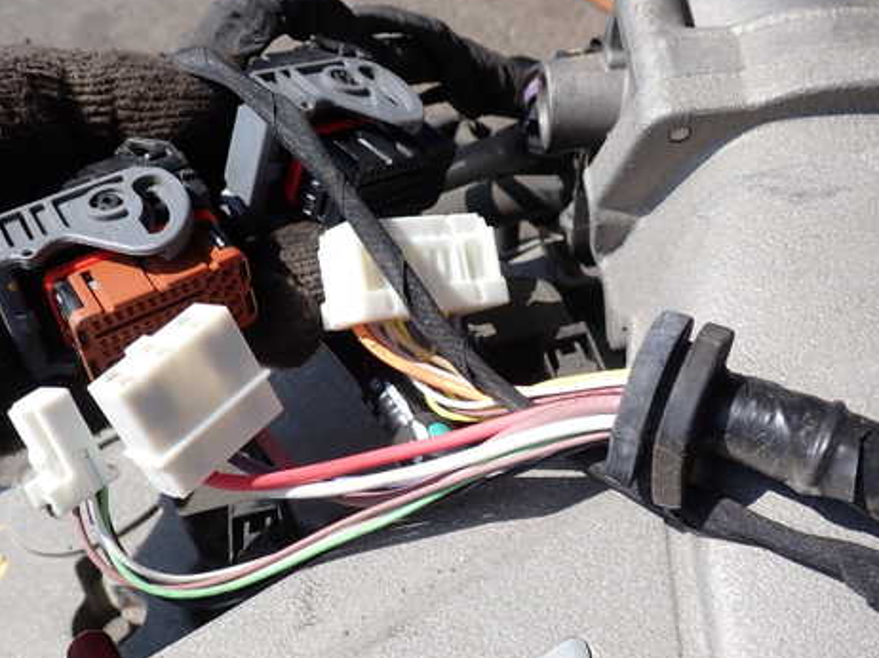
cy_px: 369
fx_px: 990
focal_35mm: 39
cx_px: 354
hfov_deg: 47.6
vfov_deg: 36.7
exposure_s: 1/1000
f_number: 3.2
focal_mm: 5.4
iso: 100
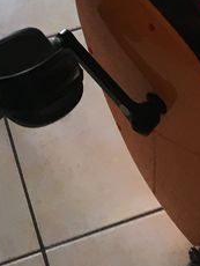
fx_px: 969
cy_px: -295
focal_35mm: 126
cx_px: 128
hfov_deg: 11.8
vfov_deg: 13.1
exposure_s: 1/33
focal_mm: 4.15
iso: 80
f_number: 2.2
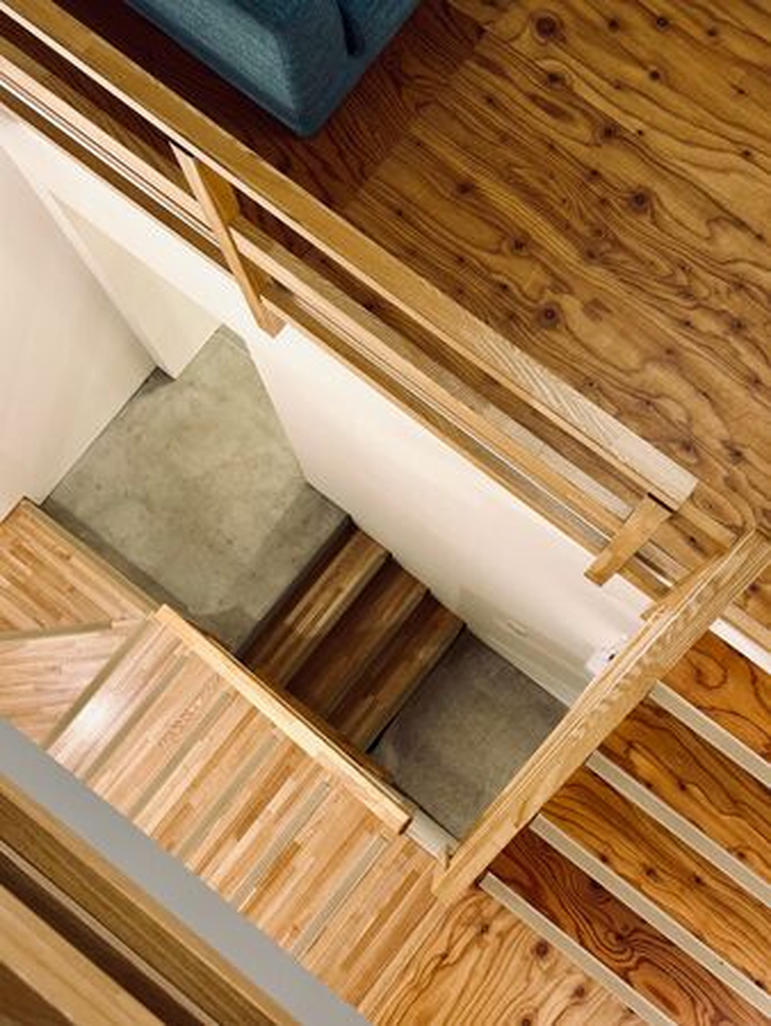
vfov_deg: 39.6
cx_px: 386
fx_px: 1424
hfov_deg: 30.3
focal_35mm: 48
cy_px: 513
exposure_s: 1/33
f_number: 1.78
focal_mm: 6.86
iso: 200
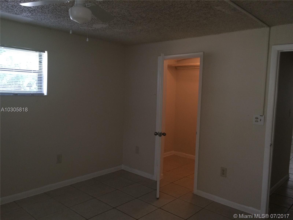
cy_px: 110
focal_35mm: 29
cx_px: 146
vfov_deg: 48.2
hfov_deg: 61.7
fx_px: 245
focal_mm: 4.15
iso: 80
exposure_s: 1/30
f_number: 2.2
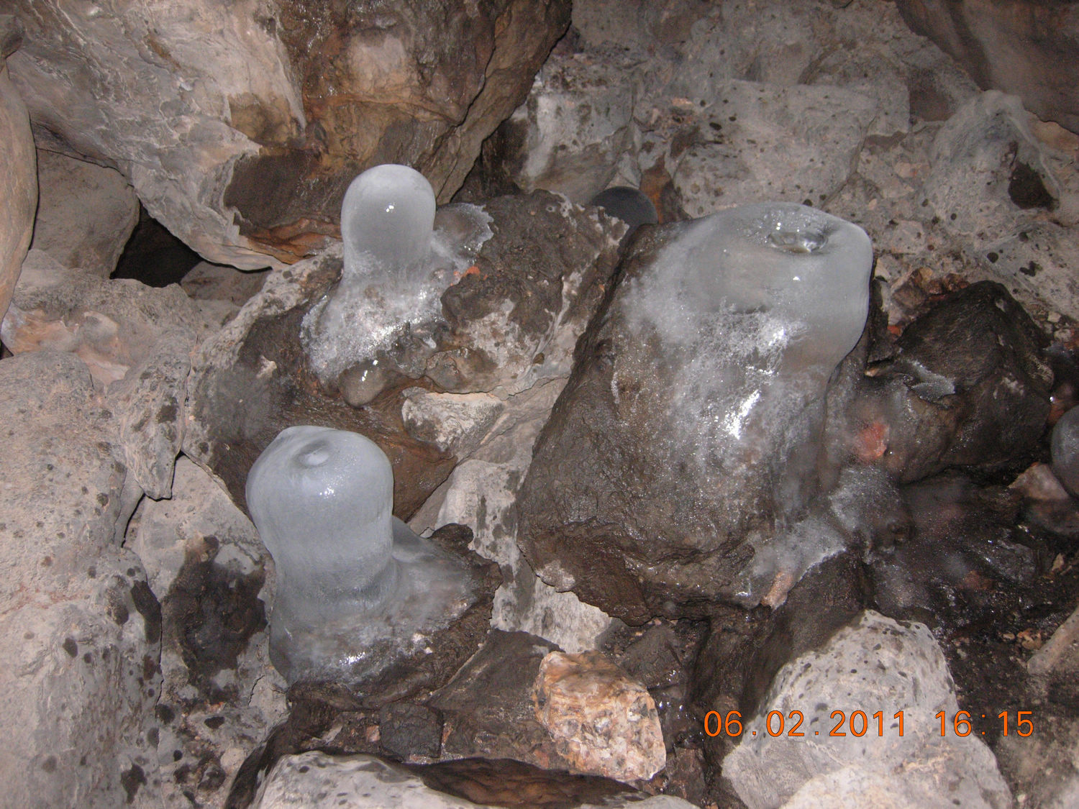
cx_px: 540
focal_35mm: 36
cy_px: 404
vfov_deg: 39.7
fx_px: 1122
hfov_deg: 51.4
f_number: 2.7
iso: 200
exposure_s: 1/181
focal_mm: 7.5
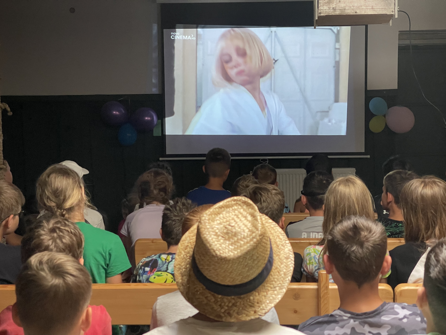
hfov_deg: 30.3
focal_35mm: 64
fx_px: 825
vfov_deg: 22.9
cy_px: 168
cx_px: 223
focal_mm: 7.5
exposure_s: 1/79
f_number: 2.2
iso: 200
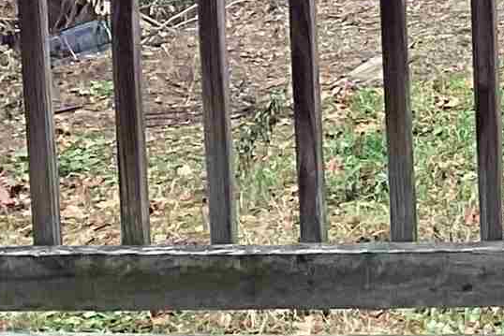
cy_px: -414
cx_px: 1214
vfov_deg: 7.1
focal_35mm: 184
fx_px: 2577
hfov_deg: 9.8
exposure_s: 1/120
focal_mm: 3.3
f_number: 2.4
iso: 32
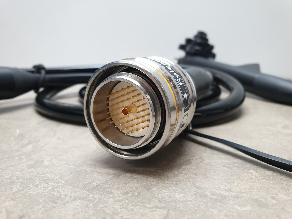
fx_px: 219
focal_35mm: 26
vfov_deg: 53.1
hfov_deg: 67.3
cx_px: 146
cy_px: 110
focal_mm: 4.3
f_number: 2.4
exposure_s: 1/50
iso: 160
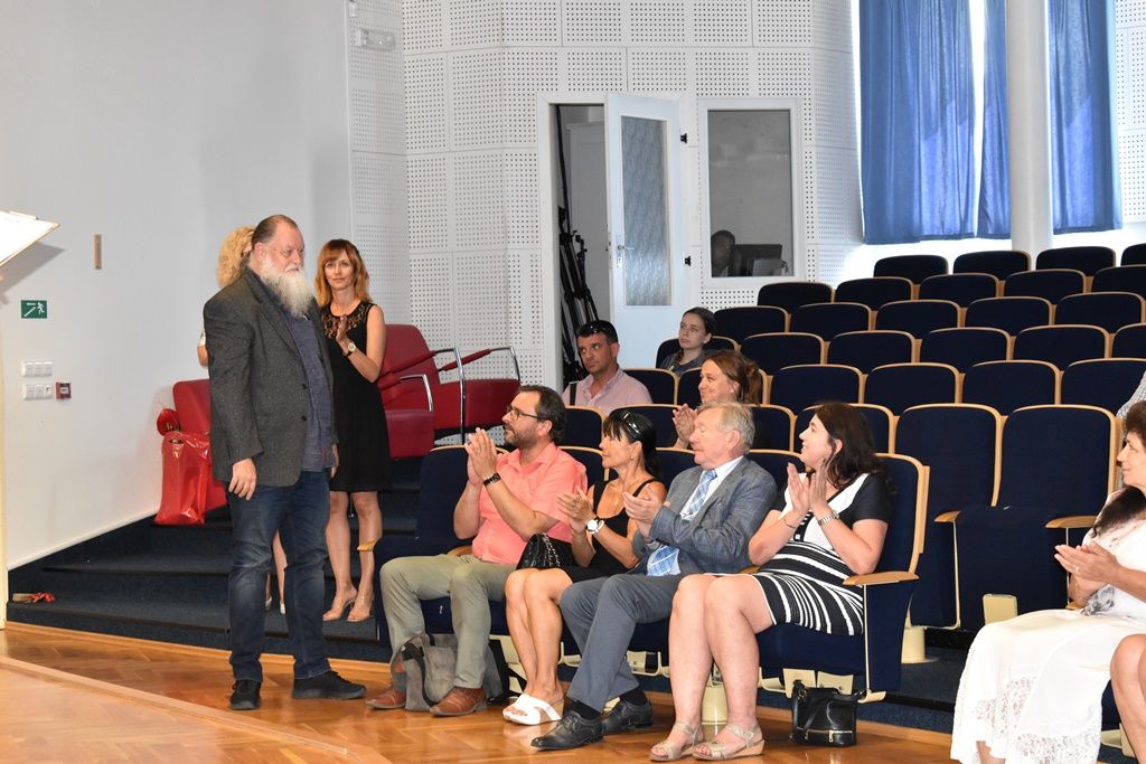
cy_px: 382
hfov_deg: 24.6
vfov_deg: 16.6
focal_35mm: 82
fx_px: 2626
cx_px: 573
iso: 2500
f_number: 6.3
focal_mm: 55
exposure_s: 1/100
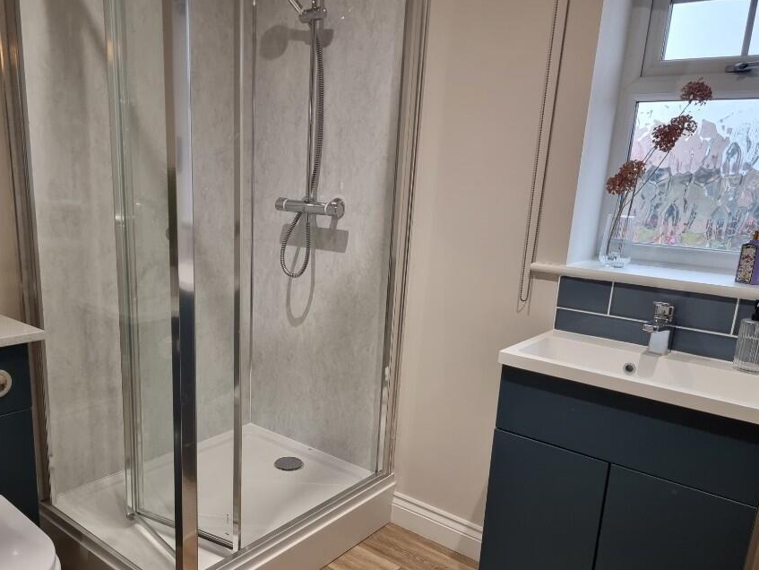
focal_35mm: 29
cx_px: 323
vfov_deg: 48.1
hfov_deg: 61.4
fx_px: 636
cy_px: 333
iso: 250
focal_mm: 6.7
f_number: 1.8
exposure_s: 1/100
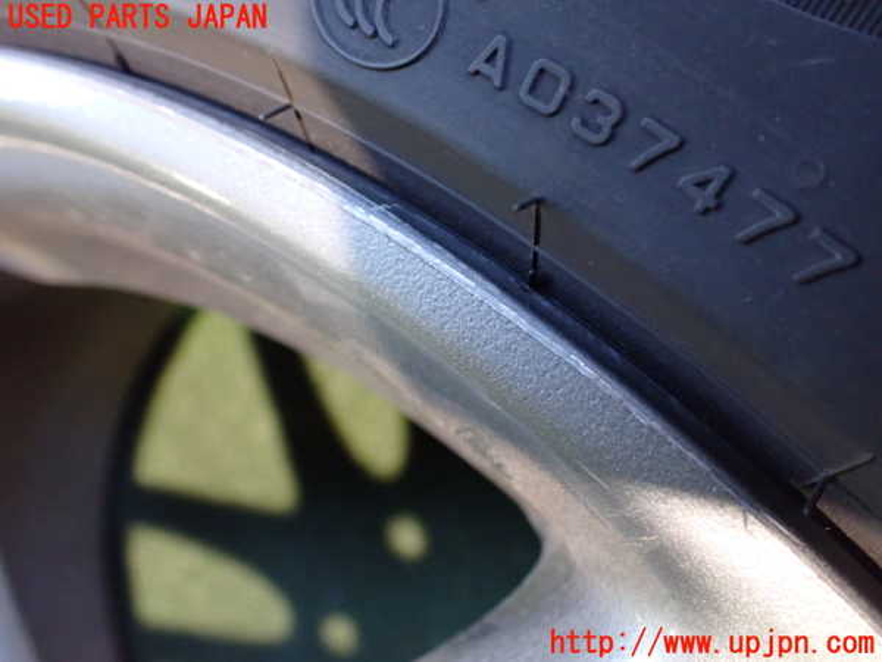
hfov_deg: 60.0
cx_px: 441
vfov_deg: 46.8
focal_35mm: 30
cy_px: 331
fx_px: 764
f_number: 2.3
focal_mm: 5.4
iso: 1000
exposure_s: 1/30
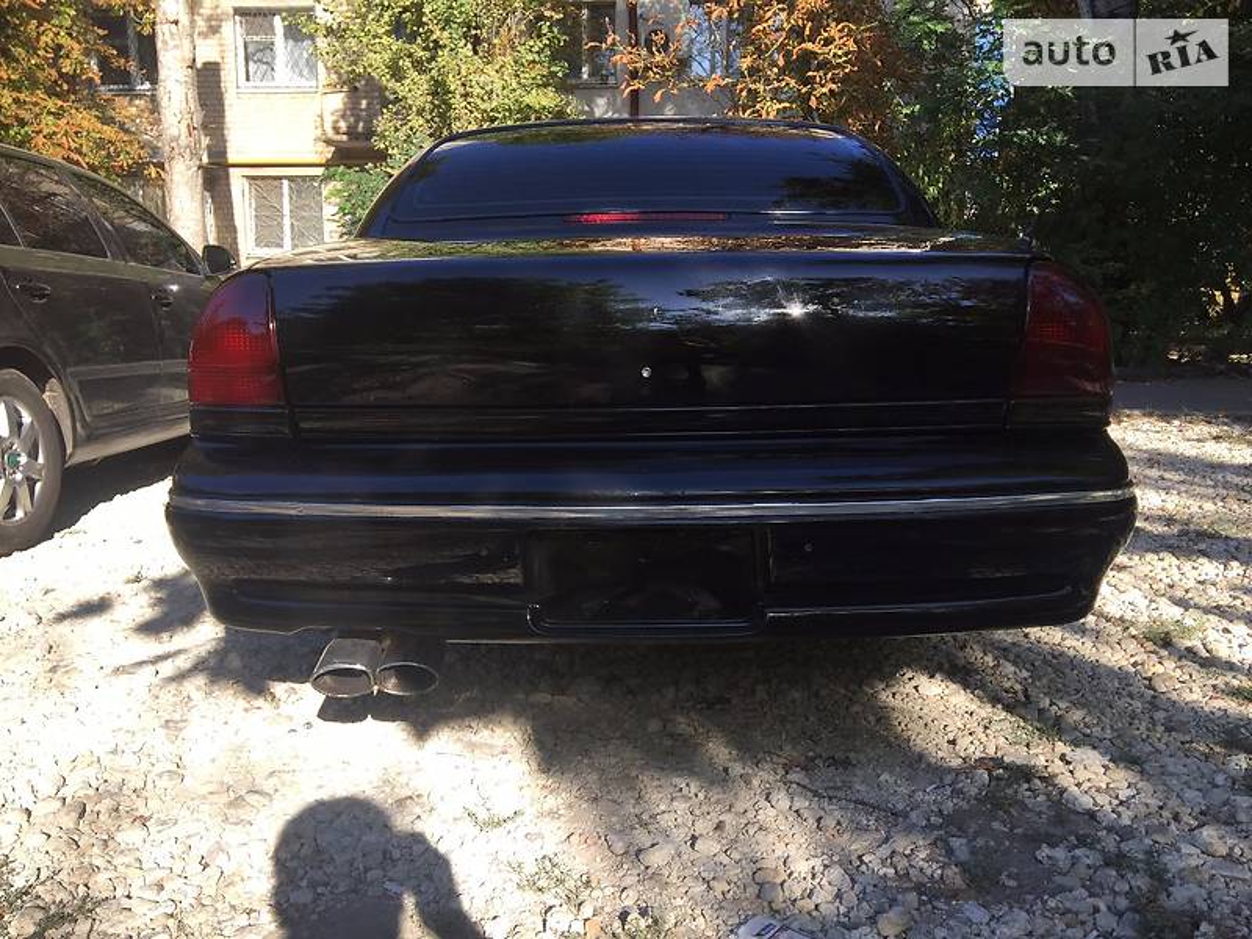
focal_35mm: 29
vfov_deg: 48.2
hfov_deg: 61.7
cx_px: 626
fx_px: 1049
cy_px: 470
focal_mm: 4.2
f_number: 2.2
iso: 32
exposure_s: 1/694
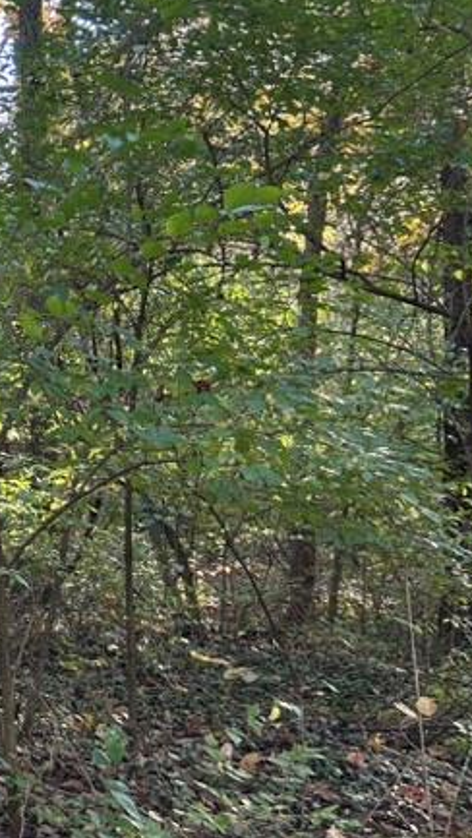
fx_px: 1489
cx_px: -462
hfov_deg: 14.9
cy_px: 327
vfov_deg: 31.3
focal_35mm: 67
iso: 64
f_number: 1.5
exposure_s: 1/121
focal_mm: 5.7
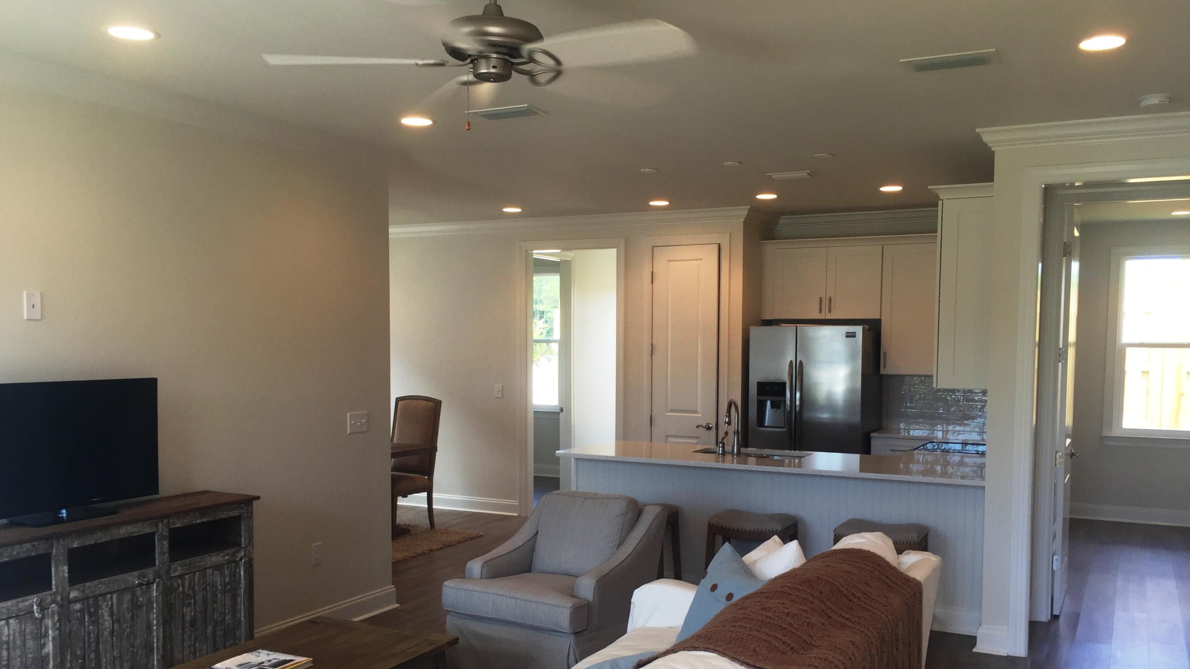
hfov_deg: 61.0
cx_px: 597
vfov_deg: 36.5
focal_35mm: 32
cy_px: 416
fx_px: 1010
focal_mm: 4.15
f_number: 2.2
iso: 32
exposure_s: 1/60
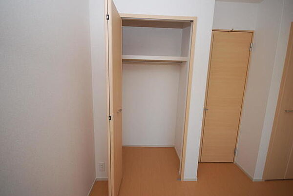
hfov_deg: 81.1
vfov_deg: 59.7
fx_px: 171
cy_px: 98
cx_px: 146
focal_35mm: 21
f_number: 5
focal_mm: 14
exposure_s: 1/60
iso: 200
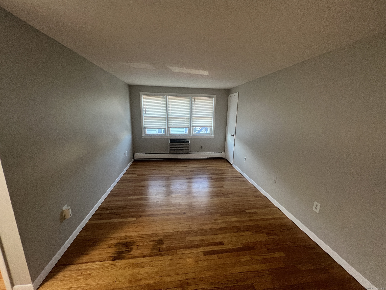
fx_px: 145
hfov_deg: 106.2
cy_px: 145
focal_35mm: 13
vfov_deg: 89.9
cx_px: 193
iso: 160
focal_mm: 1.57
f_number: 1.8
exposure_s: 1/60
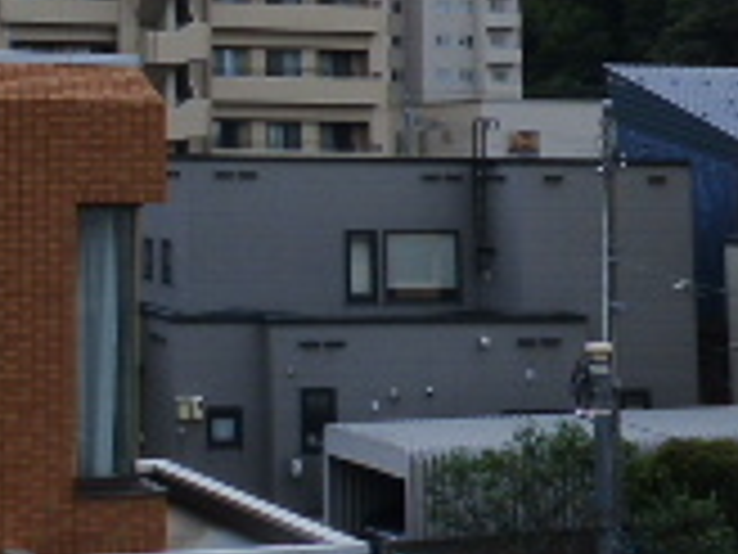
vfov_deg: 18.0
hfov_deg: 23.7
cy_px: -95
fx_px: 1663
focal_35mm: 78
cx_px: -36
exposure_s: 1/800
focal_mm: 3.58
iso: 200
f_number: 5
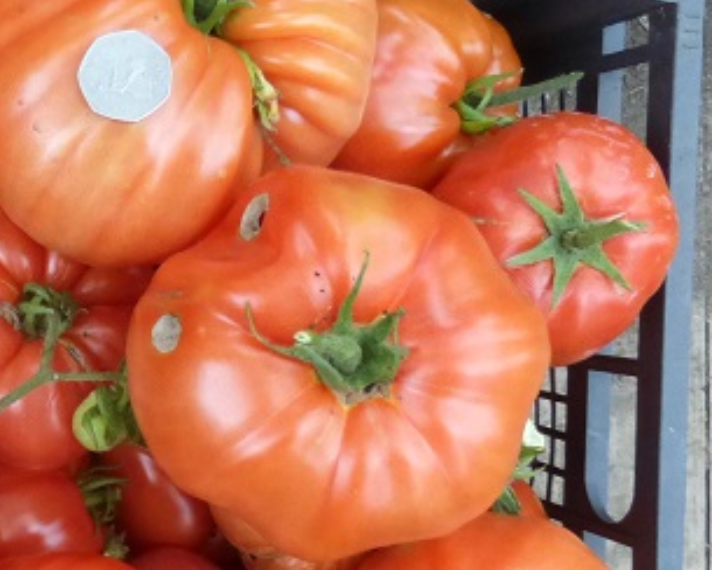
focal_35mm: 58
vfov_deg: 25.8
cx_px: -48
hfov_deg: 29.6
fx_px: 1222
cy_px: 444
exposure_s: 1/30
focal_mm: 4.3
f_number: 3.3
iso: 400
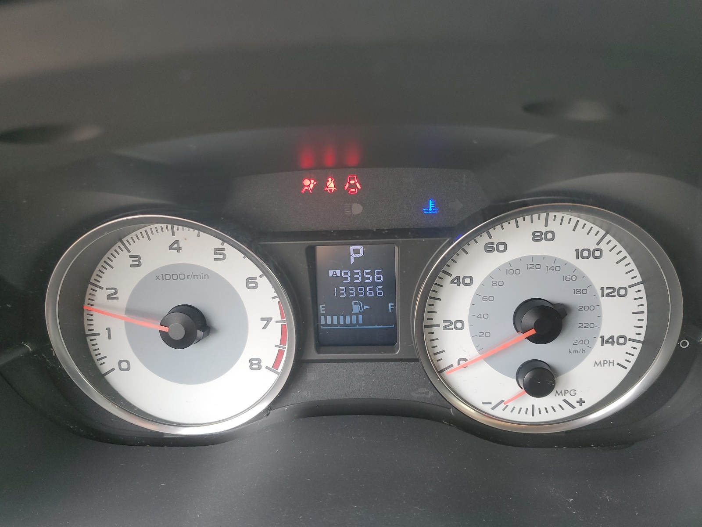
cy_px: 264
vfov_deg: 53.1
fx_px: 527
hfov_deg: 67.3
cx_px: 351
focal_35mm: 26
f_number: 1.5
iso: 62
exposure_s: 1/120
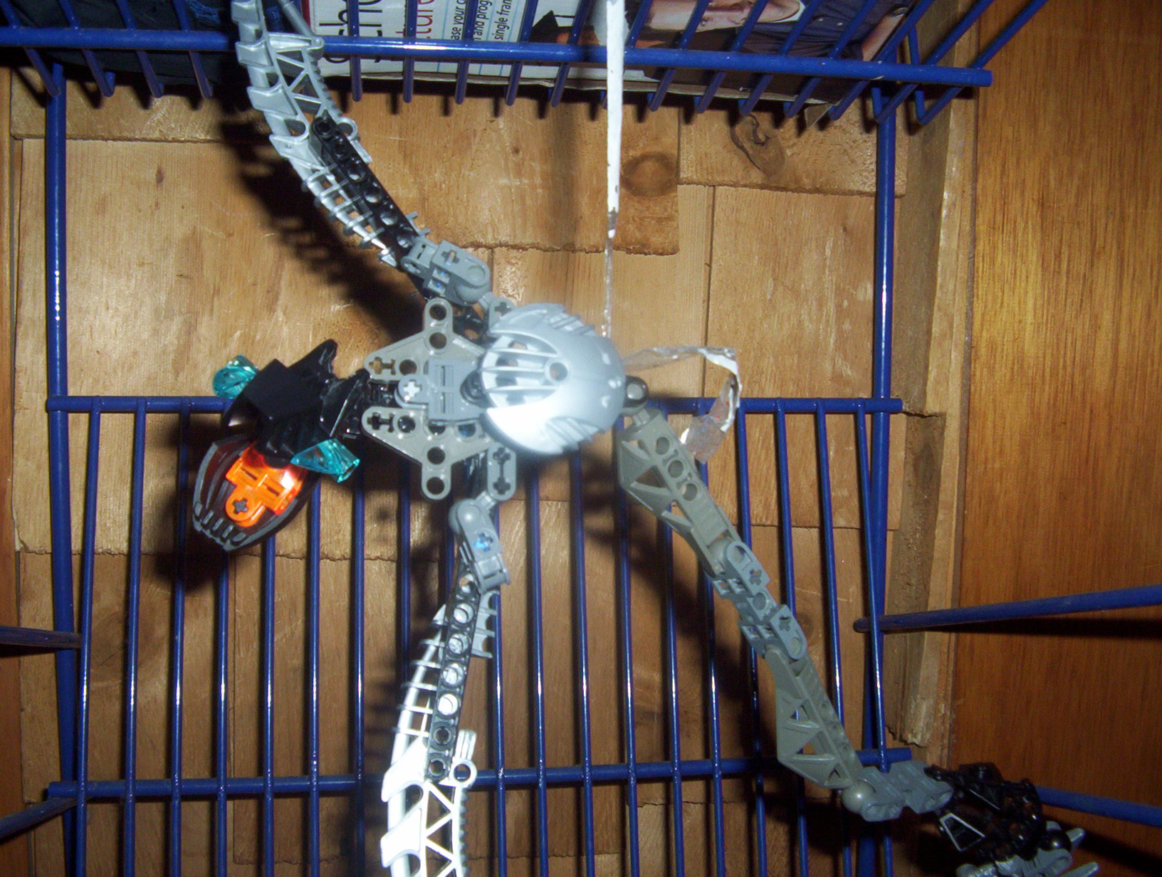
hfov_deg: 47.8
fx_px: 1312
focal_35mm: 39
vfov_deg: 37.0
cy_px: 438
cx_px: 581
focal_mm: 5.26
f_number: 3.84
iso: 100
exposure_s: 1/60
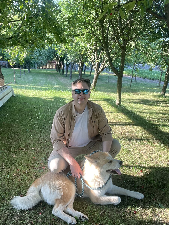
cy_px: 112
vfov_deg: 60.0
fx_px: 195
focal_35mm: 30
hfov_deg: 46.8
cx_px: 84
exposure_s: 1/121
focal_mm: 2.71
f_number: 2.2
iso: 80
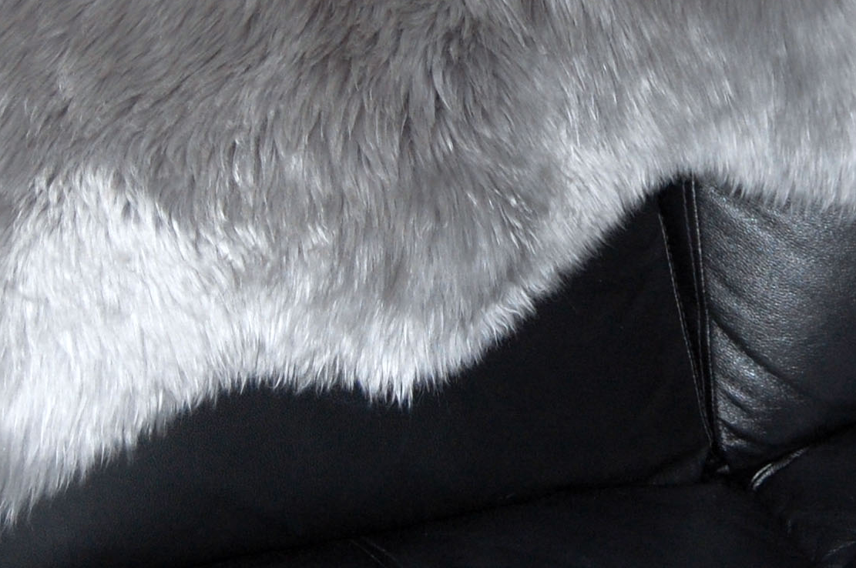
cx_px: 582
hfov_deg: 15.7
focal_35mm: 130
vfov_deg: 10.5
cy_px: 45
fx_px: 3087
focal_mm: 32
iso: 400
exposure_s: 1/60
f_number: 4.5
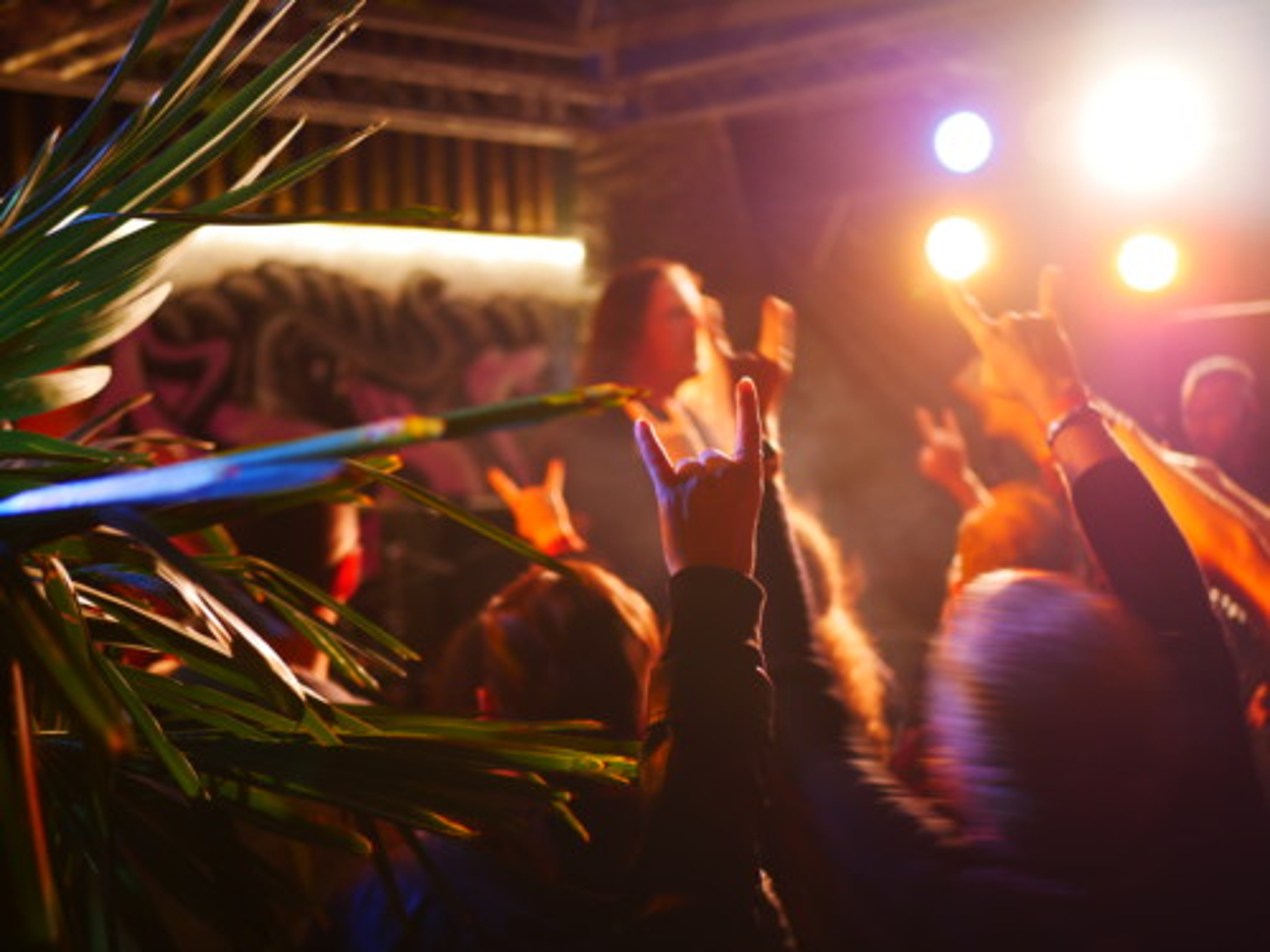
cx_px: 635
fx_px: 1834
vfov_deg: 29.1
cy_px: 476
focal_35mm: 50
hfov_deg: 38.2
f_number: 1.7
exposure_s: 1/10
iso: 400
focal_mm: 25
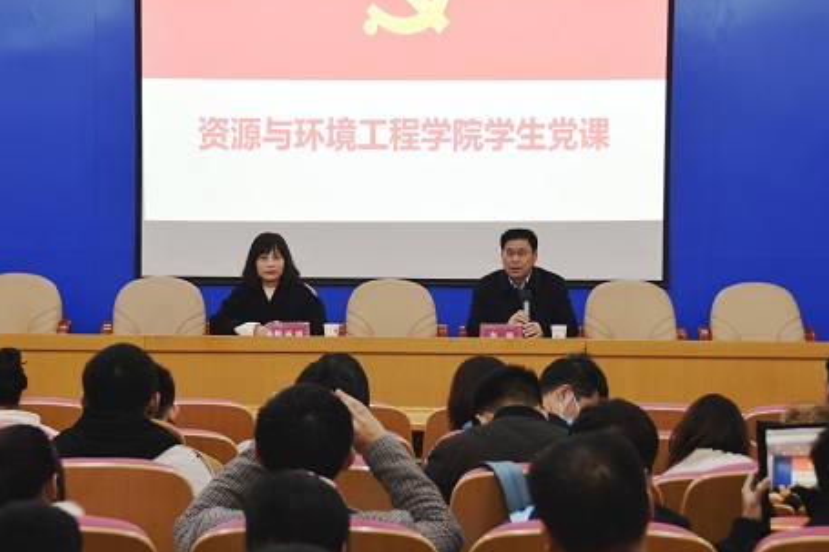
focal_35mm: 95
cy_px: 261
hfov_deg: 21.5
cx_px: 399
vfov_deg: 14.4
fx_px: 2187
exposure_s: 1/30
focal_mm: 48
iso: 220
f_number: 4.5
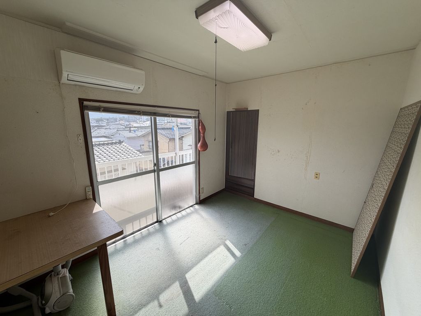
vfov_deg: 85.7
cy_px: 158
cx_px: 210
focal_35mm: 14
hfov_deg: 102.1
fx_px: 170
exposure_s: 1/502
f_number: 2.2
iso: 50
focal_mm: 2.22
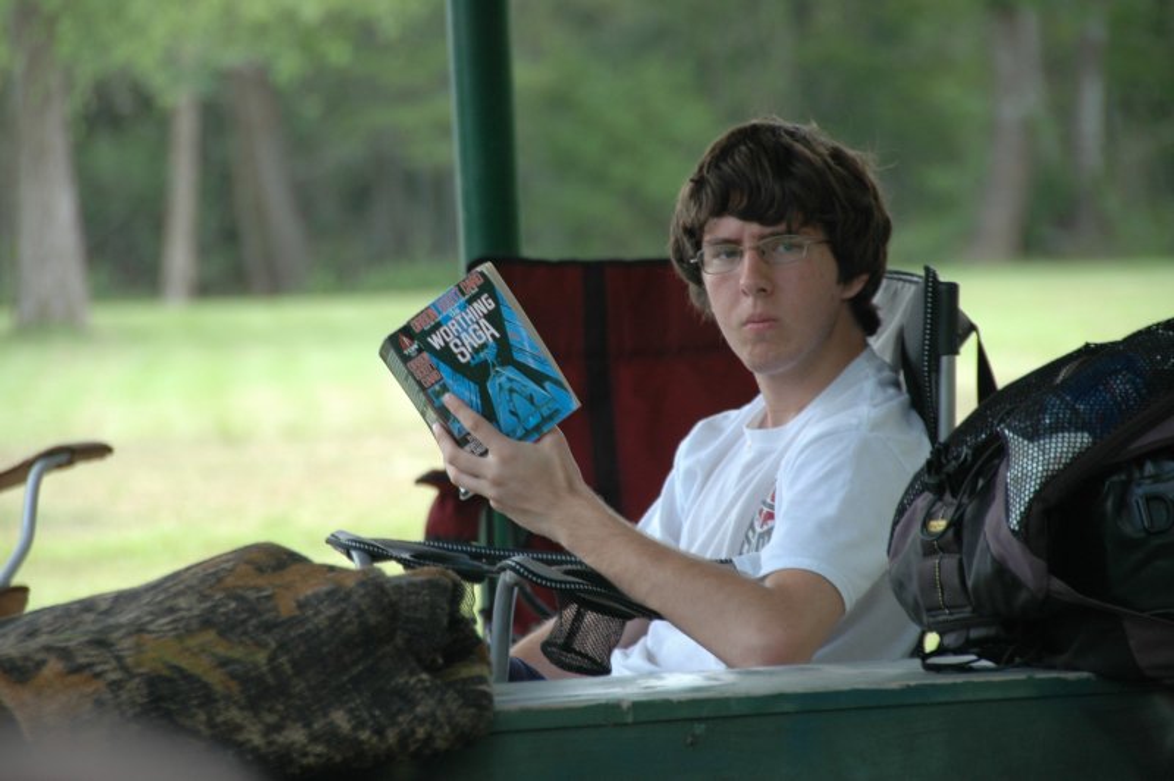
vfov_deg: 4.6
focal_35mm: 300
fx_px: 9775
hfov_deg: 6.9
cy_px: 390
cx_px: 587
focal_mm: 200
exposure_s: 1/100
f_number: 5.6
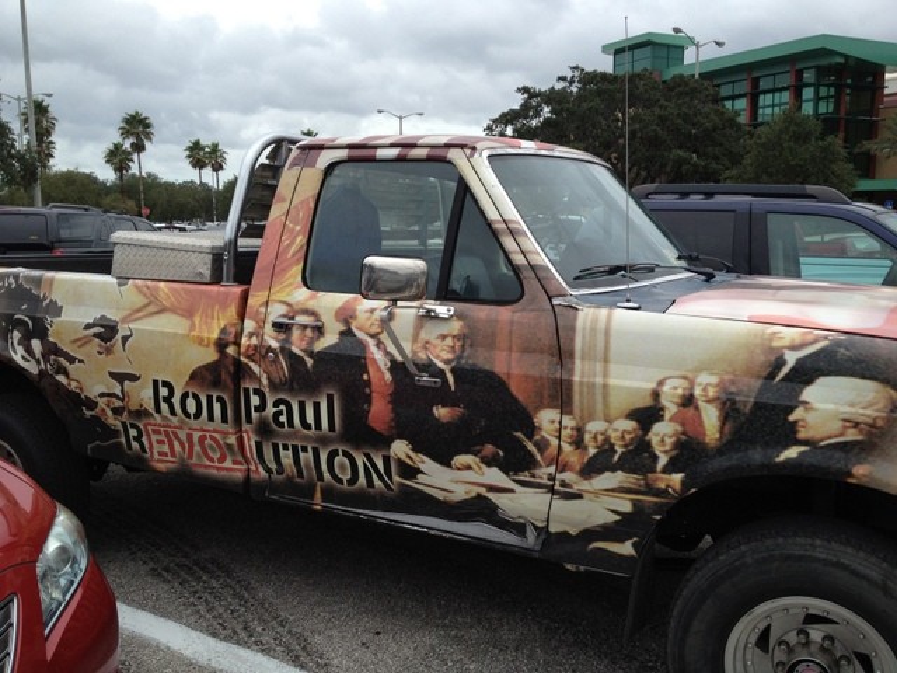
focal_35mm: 35
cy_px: 336
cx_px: 448
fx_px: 907
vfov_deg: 40.7
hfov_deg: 52.6
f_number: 2.4
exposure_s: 1/951
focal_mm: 4.28
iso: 64
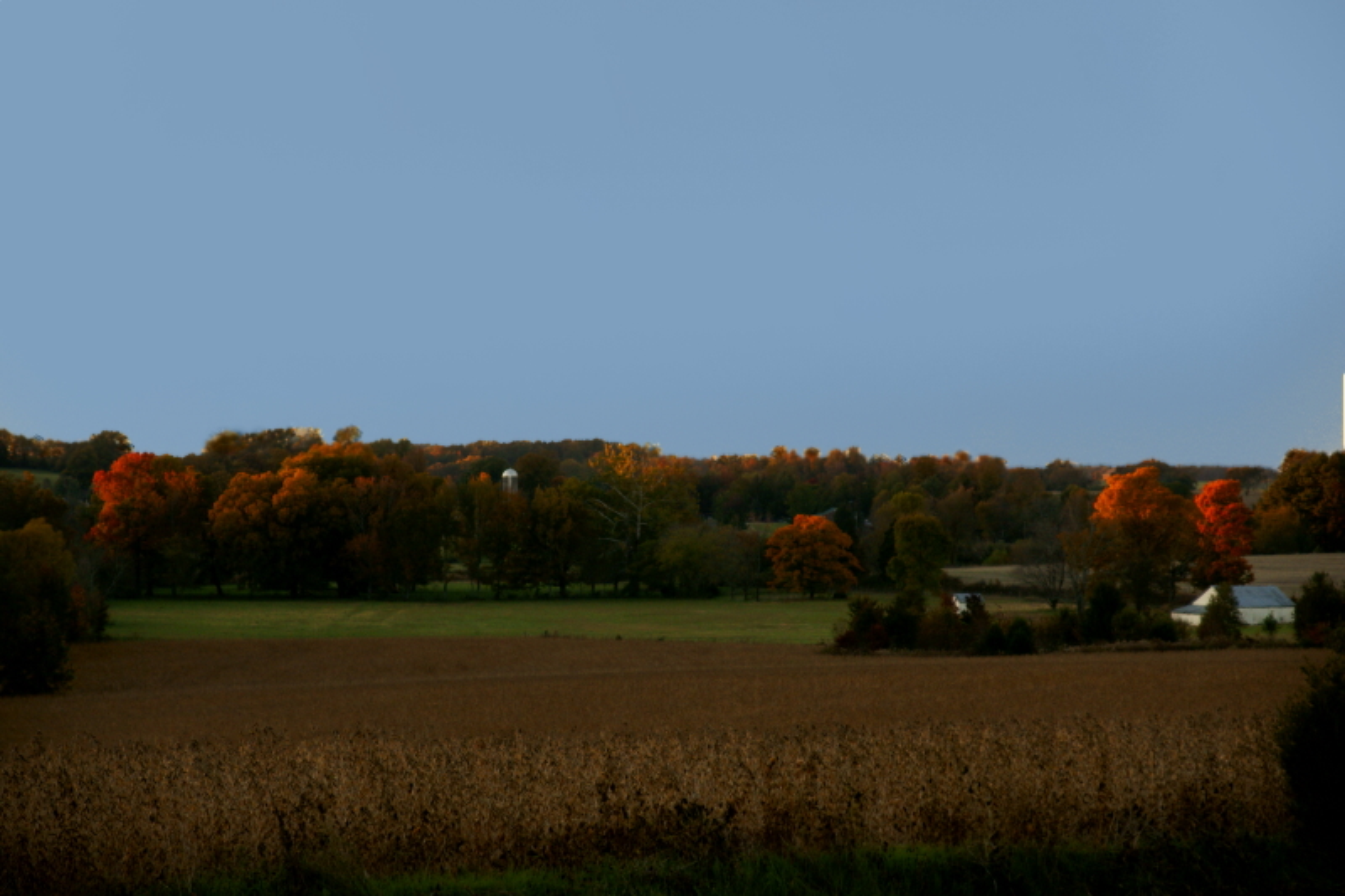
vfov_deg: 12.2
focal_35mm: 112
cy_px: 448
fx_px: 4202
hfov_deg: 18.2
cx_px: 672
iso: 100
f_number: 4.5
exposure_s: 1/320
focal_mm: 75
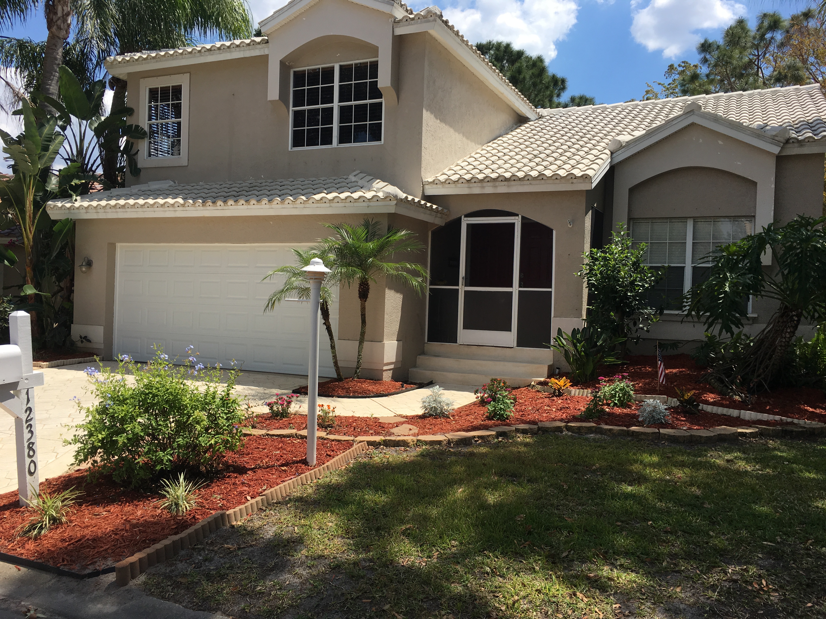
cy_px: 310
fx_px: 692
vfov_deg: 48.2
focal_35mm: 29
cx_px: 413
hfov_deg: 61.7
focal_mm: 4.15
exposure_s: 1/1603
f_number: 2.2
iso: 25
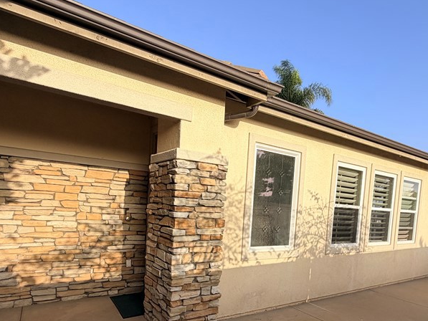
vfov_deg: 55.2
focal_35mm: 24
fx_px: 297
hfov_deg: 71.1
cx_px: 249
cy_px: 223
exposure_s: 1/770
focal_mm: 2.22
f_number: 2.2
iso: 32
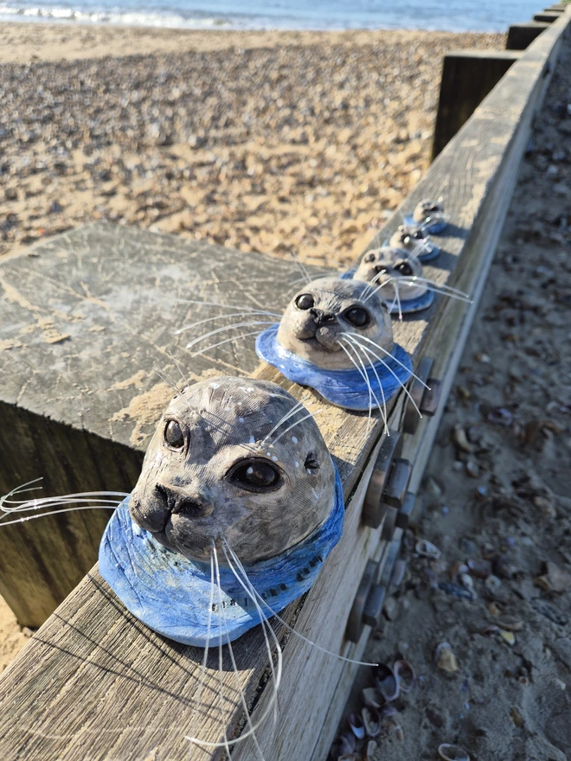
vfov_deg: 73.9
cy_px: 380
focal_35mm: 23
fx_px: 506
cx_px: 286
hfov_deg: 58.9
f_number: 1.8
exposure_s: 1/834
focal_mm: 5.4
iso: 25
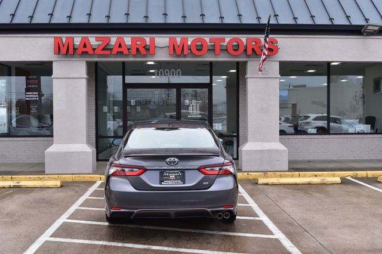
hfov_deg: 46.4
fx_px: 445
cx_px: 191
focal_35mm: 42
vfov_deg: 31.9
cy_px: 127
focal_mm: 28
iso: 400
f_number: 10
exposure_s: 1/200
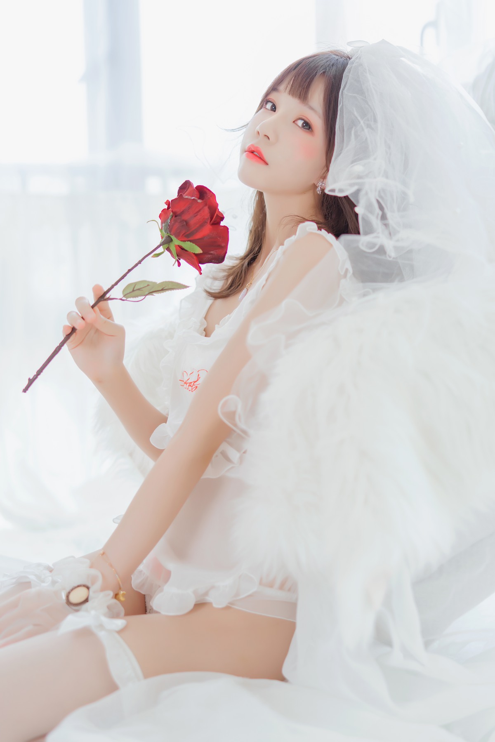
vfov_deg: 39.6
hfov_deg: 27.0
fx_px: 1031
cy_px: 371
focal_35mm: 50
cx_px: 248
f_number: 2
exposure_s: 1/200
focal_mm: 50
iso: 200
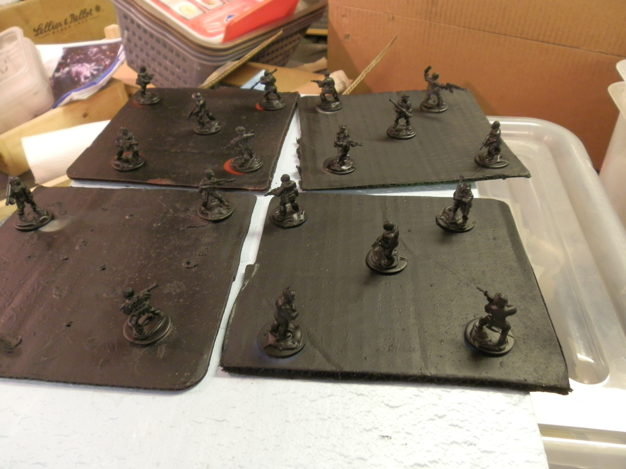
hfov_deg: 63.4
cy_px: 234
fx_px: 506
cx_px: 313
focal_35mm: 28
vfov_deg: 49.7
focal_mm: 5
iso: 200
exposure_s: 1/8
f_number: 3.1
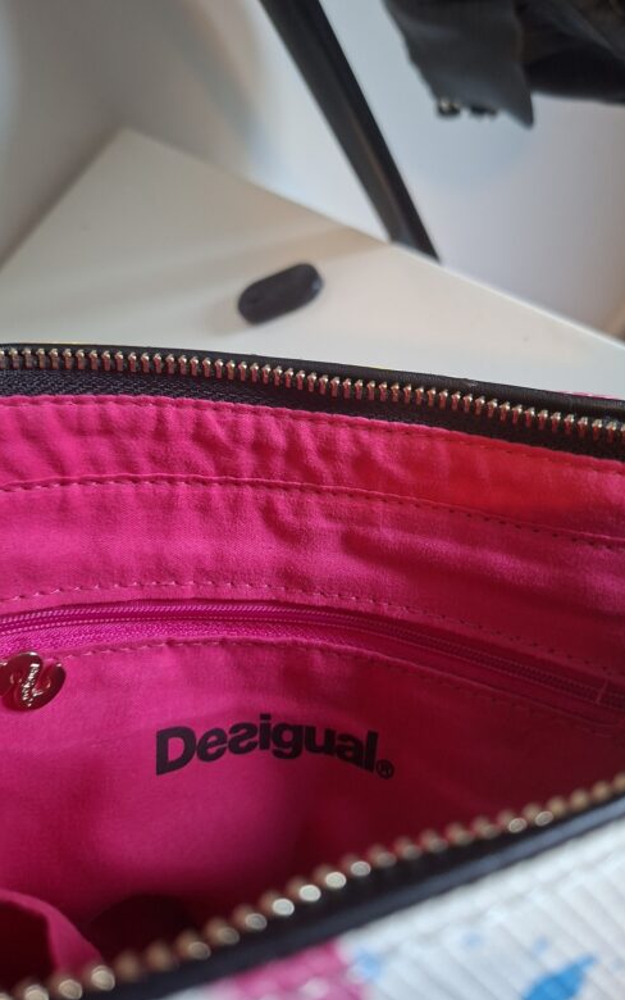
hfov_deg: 49.2
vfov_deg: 72.5
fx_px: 681
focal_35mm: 25
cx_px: 342
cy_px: 492
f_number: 1.8
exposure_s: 1/33
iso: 320
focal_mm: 5.54
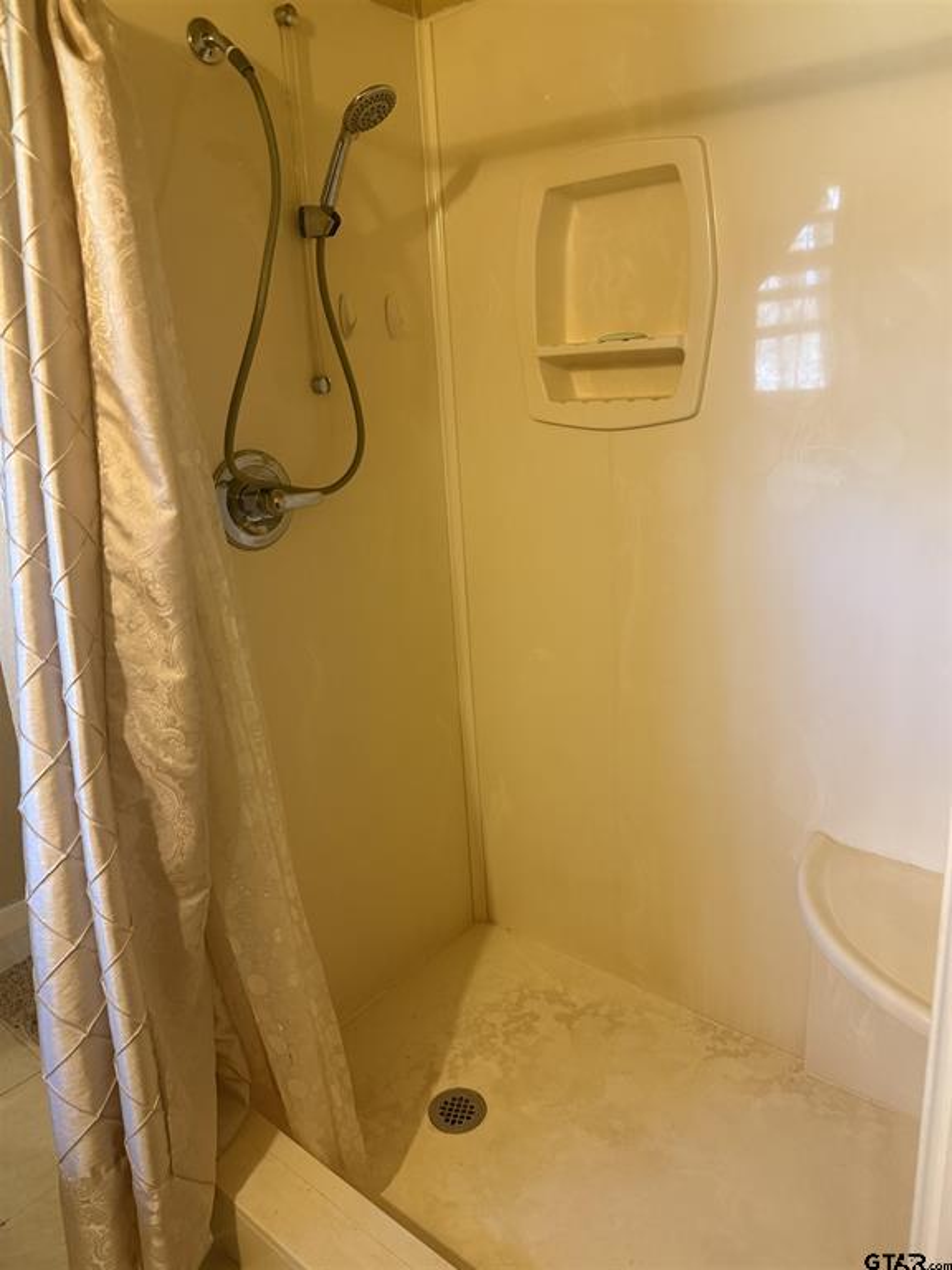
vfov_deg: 71.6
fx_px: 880
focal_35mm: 24
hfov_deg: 56.8
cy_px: 635
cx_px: 476
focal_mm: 6.76
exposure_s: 1/60
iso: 250
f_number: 1.78
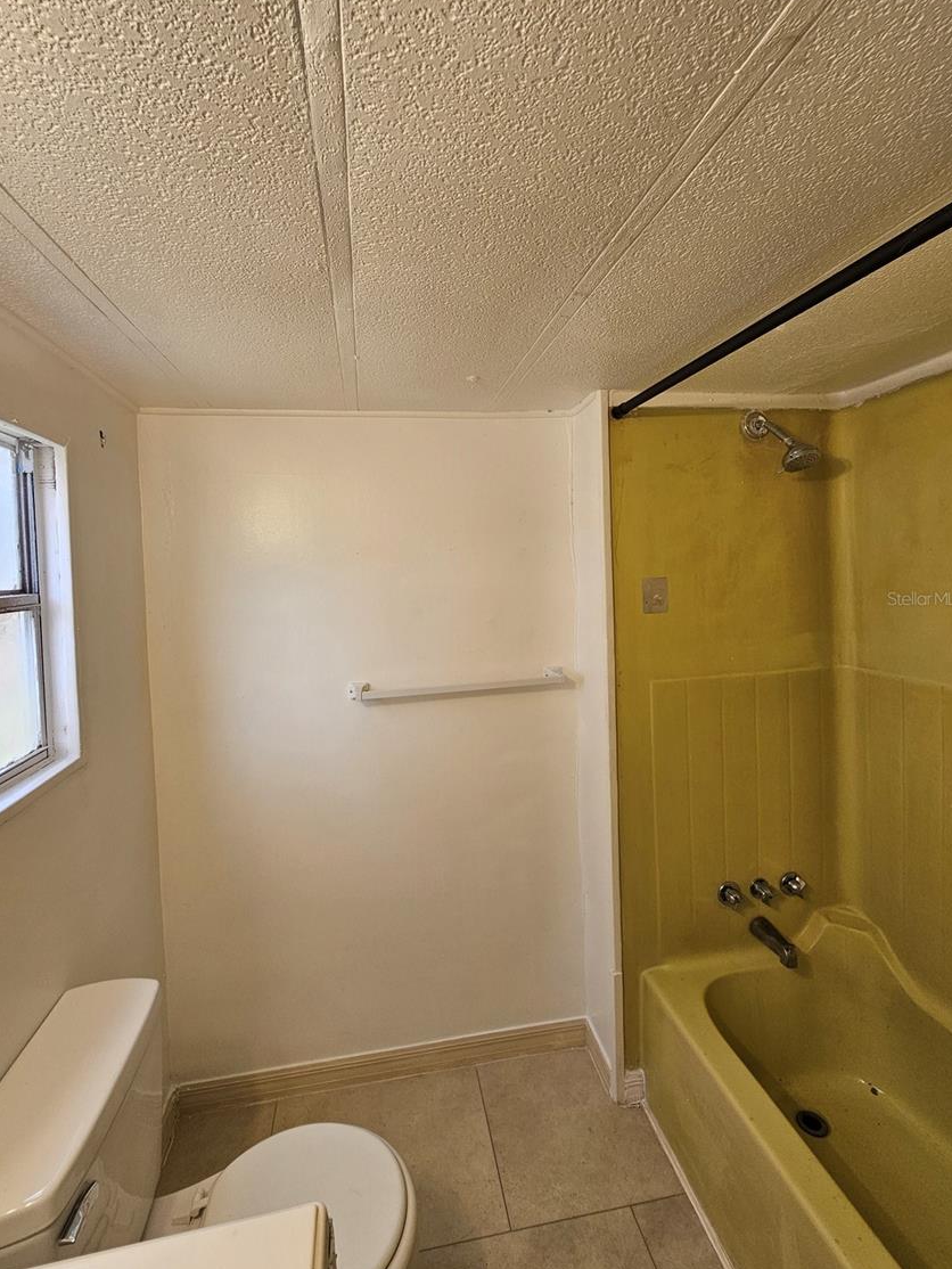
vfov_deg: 101.9
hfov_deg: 85.6
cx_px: 456
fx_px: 513
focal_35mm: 14
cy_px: 598
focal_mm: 2.2
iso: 64
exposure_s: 1/60
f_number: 2.2
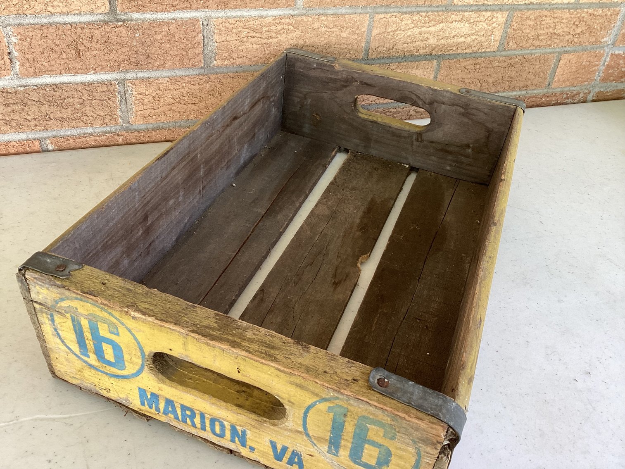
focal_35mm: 31
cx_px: 312
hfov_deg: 58.3
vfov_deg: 45.4
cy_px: 234
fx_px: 560
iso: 50
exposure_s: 1/60
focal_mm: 3.3
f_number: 2.4
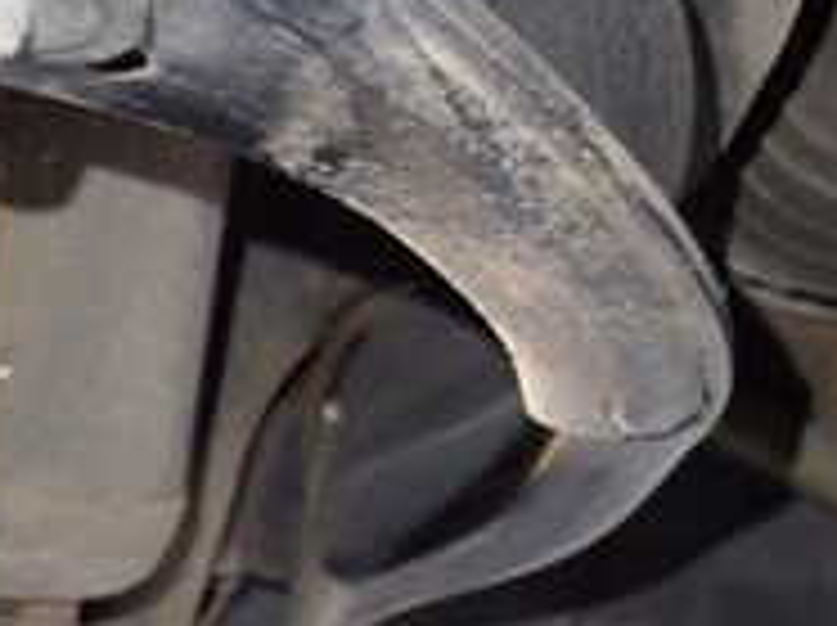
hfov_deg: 19.4
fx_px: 2342
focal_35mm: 97
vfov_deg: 15.0
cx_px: 932
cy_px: 23
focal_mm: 5.4
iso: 800
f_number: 2.3
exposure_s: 1/30
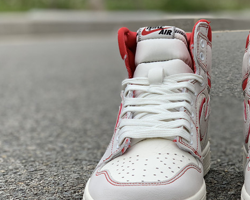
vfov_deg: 15.7
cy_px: 113
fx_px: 725
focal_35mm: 98
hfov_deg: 19.3
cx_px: 210
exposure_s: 1/268
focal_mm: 6
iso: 16
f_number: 2.4
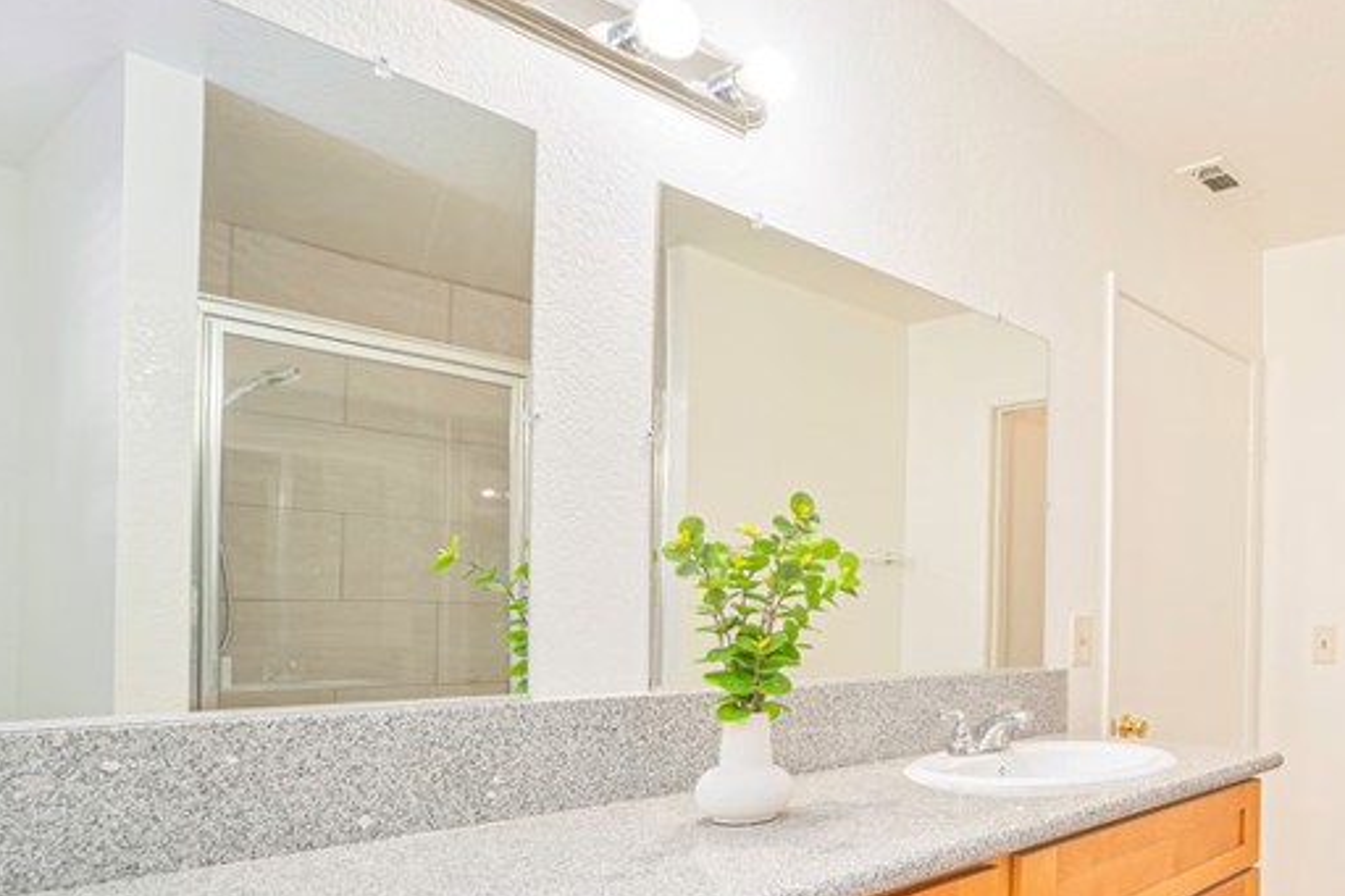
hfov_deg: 62.2
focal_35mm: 24
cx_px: 1206
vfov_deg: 51.8
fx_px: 896
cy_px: 620
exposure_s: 1/160
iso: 800
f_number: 4
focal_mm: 12
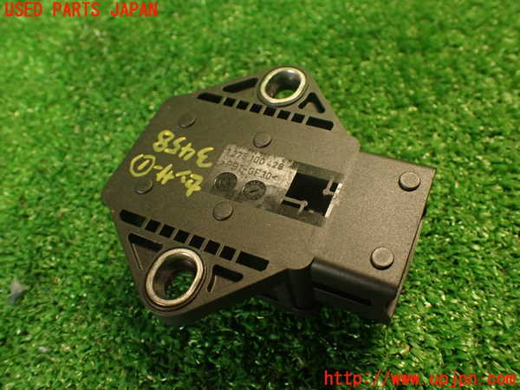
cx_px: 260
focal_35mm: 32
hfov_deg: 56.8
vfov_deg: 44.2
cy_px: 195
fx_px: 481
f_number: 2.4
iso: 500
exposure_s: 1/30
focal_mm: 5.79
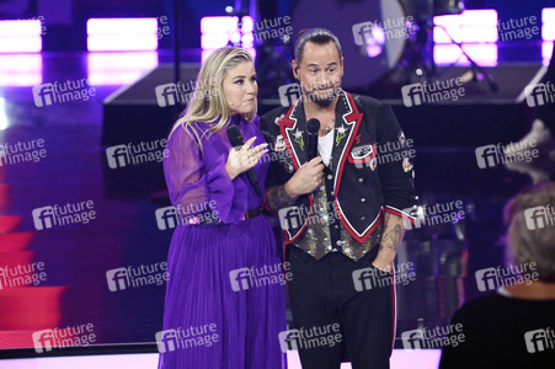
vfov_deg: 2.7
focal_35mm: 500
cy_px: 184
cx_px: 278
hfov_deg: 4.1
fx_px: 7702
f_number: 5.6
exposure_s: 1/250
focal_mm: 500
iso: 6400
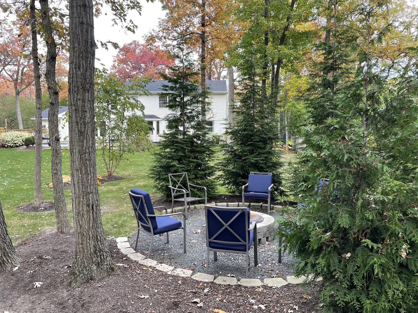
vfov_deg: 53.1
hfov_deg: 67.3
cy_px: 156
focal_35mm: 26
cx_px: 209
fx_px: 314
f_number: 1.6
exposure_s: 1/121
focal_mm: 4.2
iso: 40
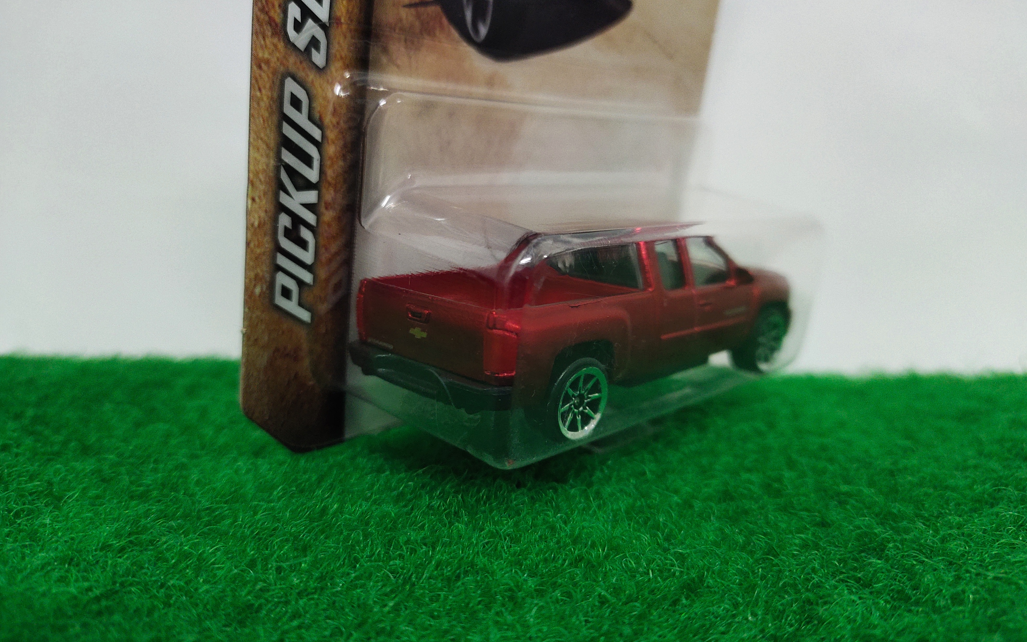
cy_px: 306
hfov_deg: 66.5
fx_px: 784
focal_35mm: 28
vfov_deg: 44.5
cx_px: 519
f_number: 1.79
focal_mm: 4.74
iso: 1198
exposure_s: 1/50
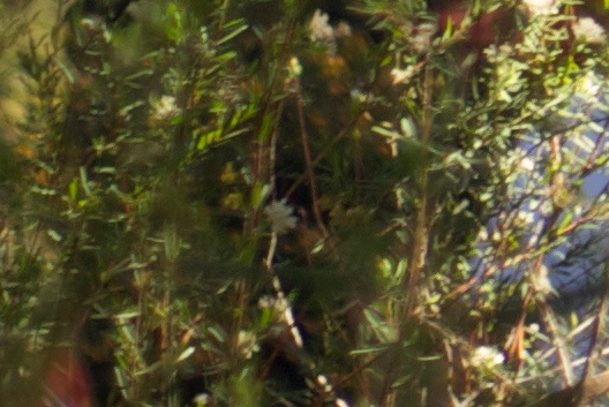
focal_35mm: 550
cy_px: -518
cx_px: 1746
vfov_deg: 2.5
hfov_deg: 3.7
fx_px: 9312
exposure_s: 1/640
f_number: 2
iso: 125
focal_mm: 50
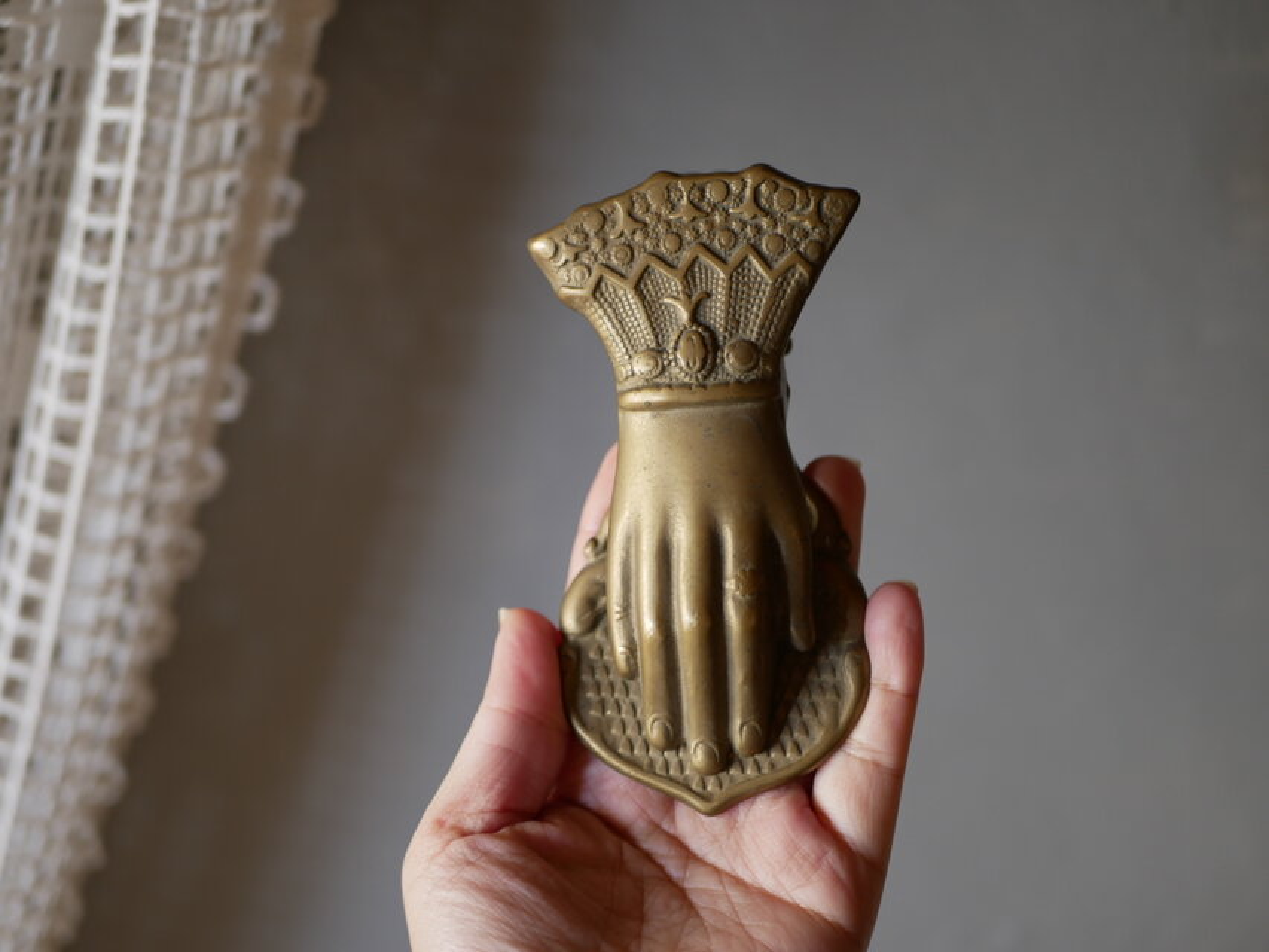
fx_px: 1833
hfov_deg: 38.2
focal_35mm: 50
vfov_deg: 29.1
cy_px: 476
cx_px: 634
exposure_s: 1/125
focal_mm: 25
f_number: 1.7
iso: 250
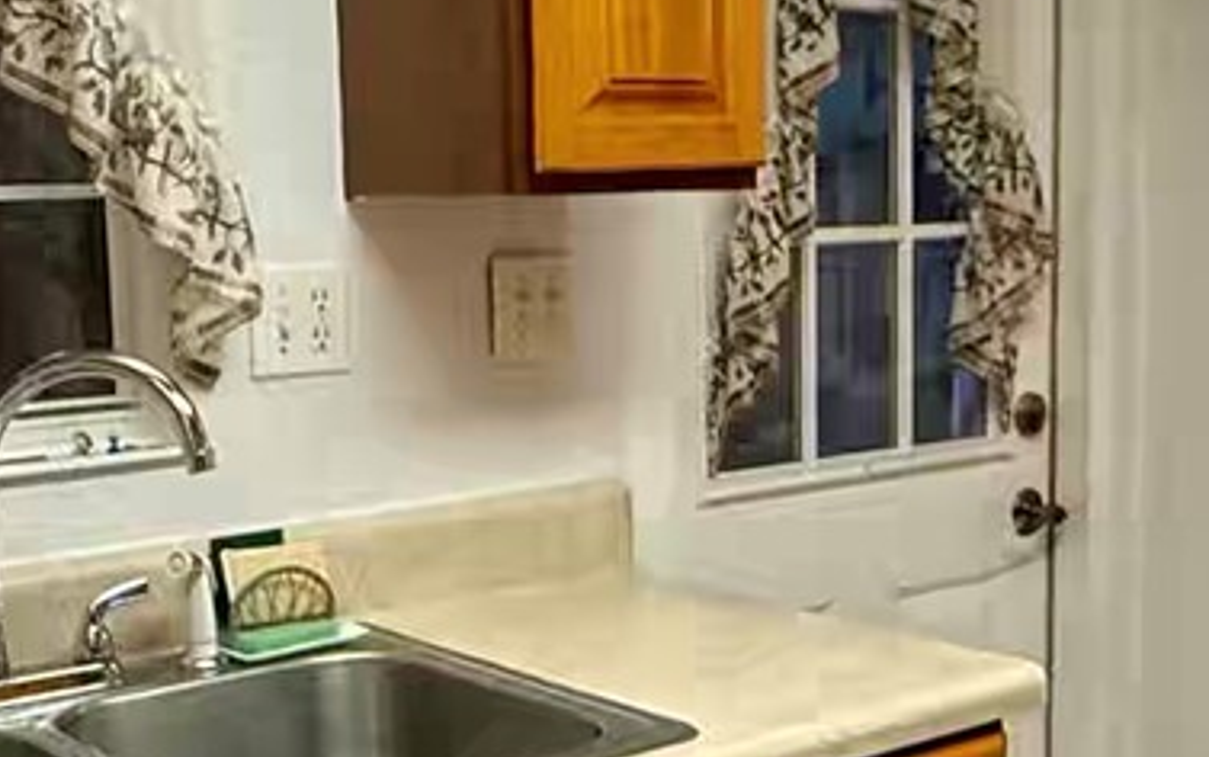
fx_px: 2077
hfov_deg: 32.4
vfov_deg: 20.6
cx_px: 654
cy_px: 488
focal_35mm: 63
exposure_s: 1/120
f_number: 2.2
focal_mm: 2.22
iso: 400
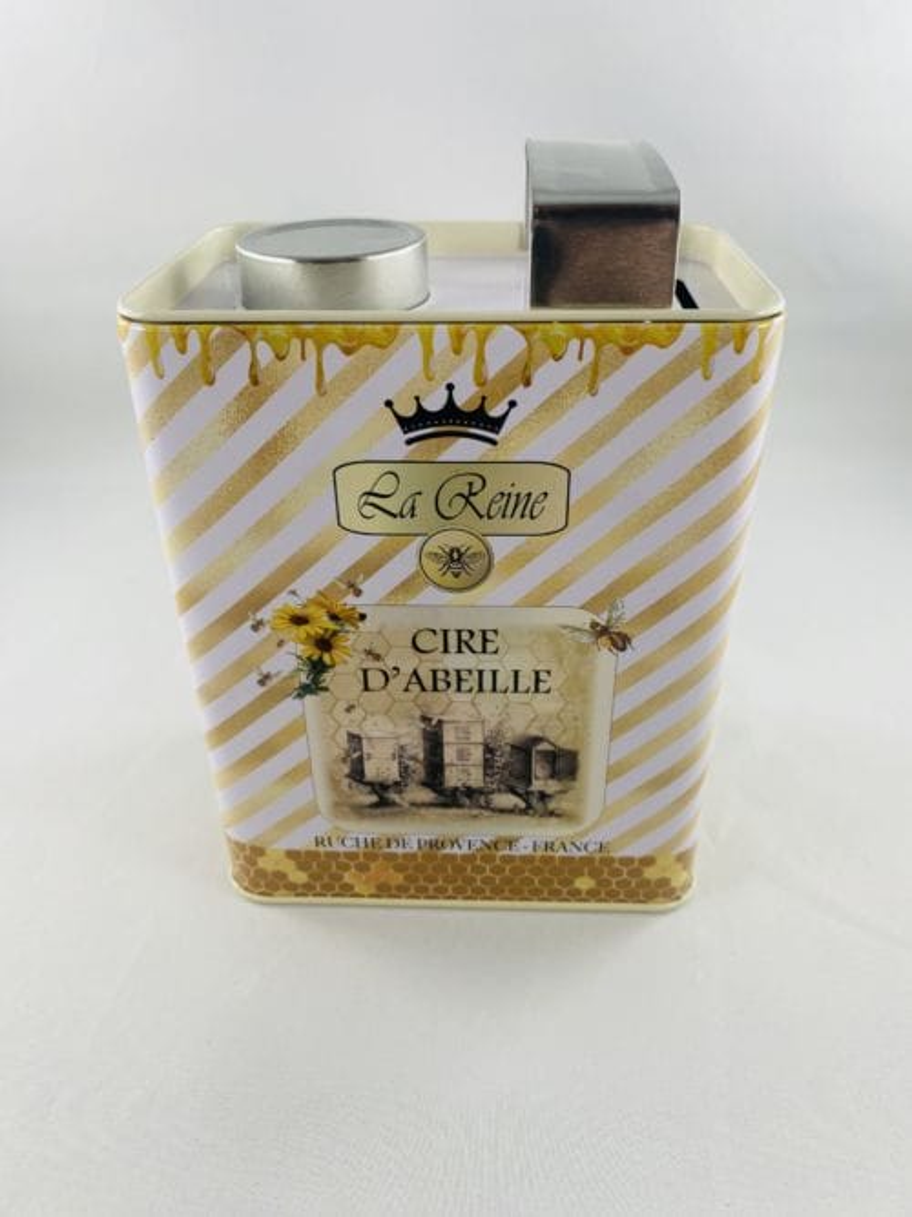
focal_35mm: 26
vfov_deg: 67.3
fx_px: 914
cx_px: 456
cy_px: 608
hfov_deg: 53.0
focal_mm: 4.25
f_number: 1.8
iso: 50
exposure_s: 1/100
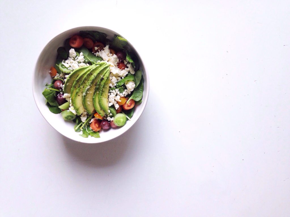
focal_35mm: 33
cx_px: 145
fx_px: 276
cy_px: 108
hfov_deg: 55.4
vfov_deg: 42.9
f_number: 2.4
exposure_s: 1/40
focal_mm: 4.12
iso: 50
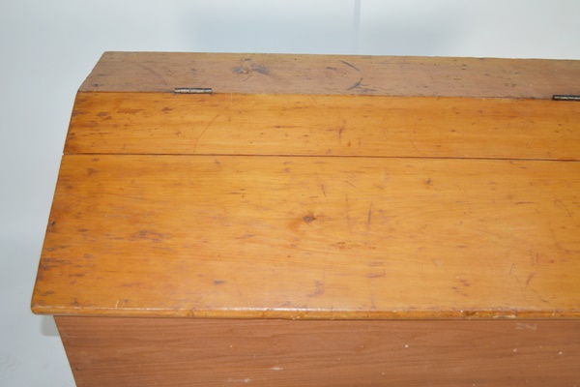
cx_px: 290
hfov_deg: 57.2
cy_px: 194
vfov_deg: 40.0
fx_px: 532
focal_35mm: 33
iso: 450
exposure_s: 1/60
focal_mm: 22
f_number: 4
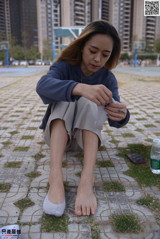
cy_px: 120
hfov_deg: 37.9
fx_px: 233
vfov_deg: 54.4
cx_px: 80
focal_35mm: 35
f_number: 5.6
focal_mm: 35
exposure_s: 1/1600
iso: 400
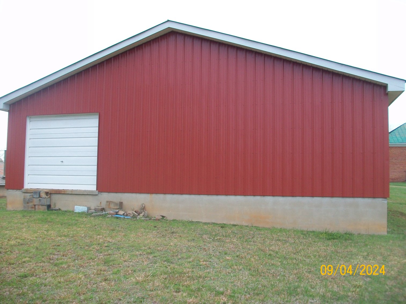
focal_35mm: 34
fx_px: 399
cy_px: 152
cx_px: 203
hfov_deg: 54.0
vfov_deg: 41.8
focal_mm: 5.7
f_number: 2.8
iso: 80
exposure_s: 1/250
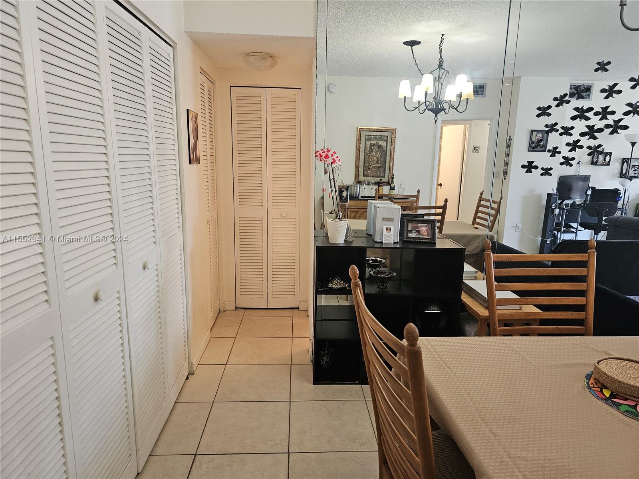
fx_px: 425
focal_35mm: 23
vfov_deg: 58.9
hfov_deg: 73.9
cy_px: 240
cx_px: 320
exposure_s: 1/120
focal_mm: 6.3
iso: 200
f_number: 1.7
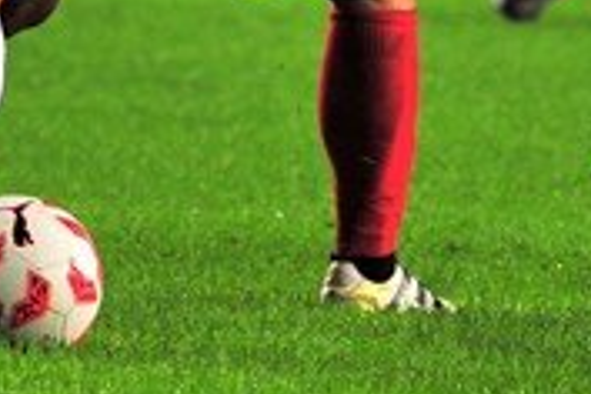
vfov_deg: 1.2
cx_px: 227
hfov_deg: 1.8
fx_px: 18648
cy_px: -180
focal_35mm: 1136
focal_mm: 300
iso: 1250
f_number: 7.1
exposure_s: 1/640
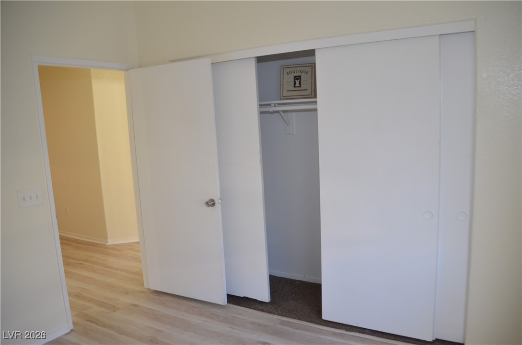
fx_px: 391
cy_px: 172
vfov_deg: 47.7
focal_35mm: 27
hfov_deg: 67.5
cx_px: 261
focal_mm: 18
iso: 500
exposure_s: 1/60
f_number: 4
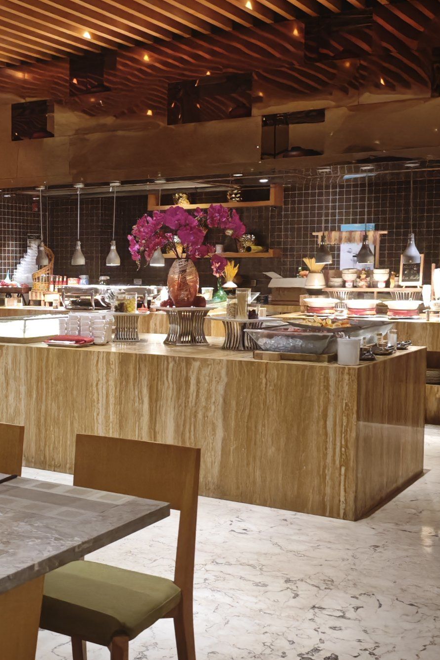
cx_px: 39
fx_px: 898
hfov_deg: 26.6
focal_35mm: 49
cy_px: 336
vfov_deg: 40.3
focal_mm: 8.7
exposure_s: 1/250
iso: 5000
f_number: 1.9
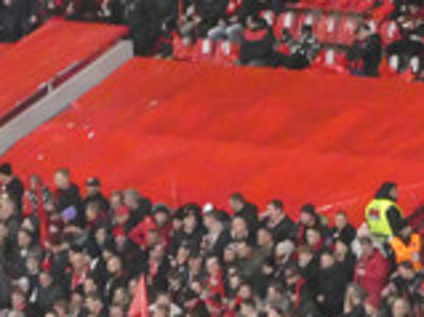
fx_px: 7882
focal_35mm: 644
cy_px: 288
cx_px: 821
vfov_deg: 2.3
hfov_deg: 3.1
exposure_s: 1/80
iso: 1600
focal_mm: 28.7
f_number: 5.5
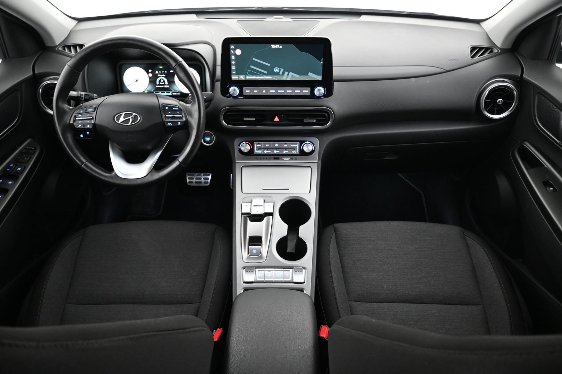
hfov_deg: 73.7
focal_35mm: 24
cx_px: 281
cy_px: 187
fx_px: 375
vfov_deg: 53.1
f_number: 3.5
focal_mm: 16
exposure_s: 1/15
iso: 1600
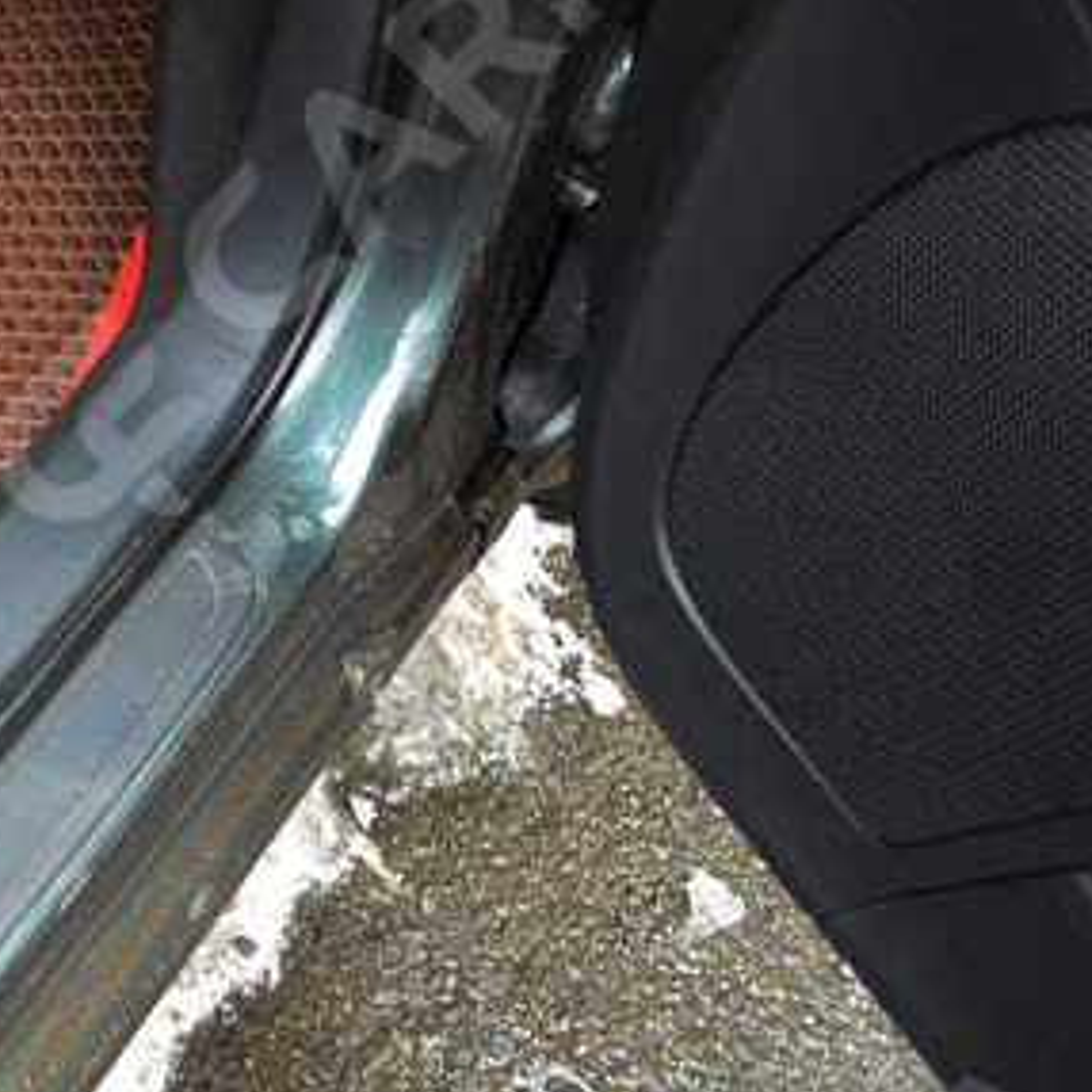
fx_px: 2284
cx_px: -367
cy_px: 208
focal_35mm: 64
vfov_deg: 26.4
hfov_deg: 23.4
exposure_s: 1/30
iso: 1600
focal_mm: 18
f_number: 3.5
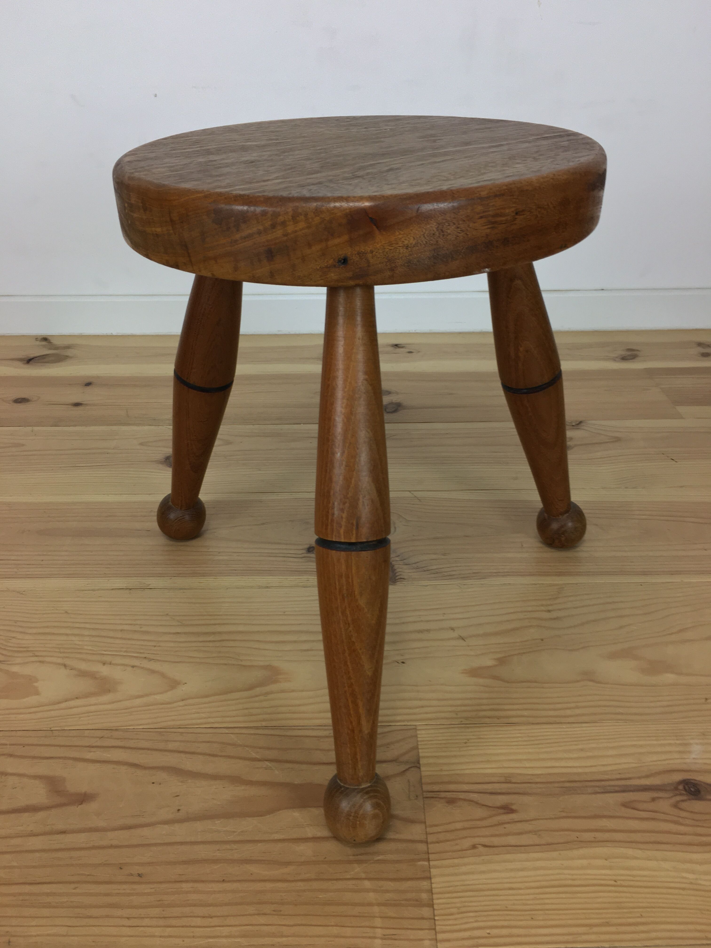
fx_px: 794
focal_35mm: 29
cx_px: 356
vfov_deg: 61.7
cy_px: 474
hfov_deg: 48.2
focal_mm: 4.15
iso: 40
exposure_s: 1/33
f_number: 2.2
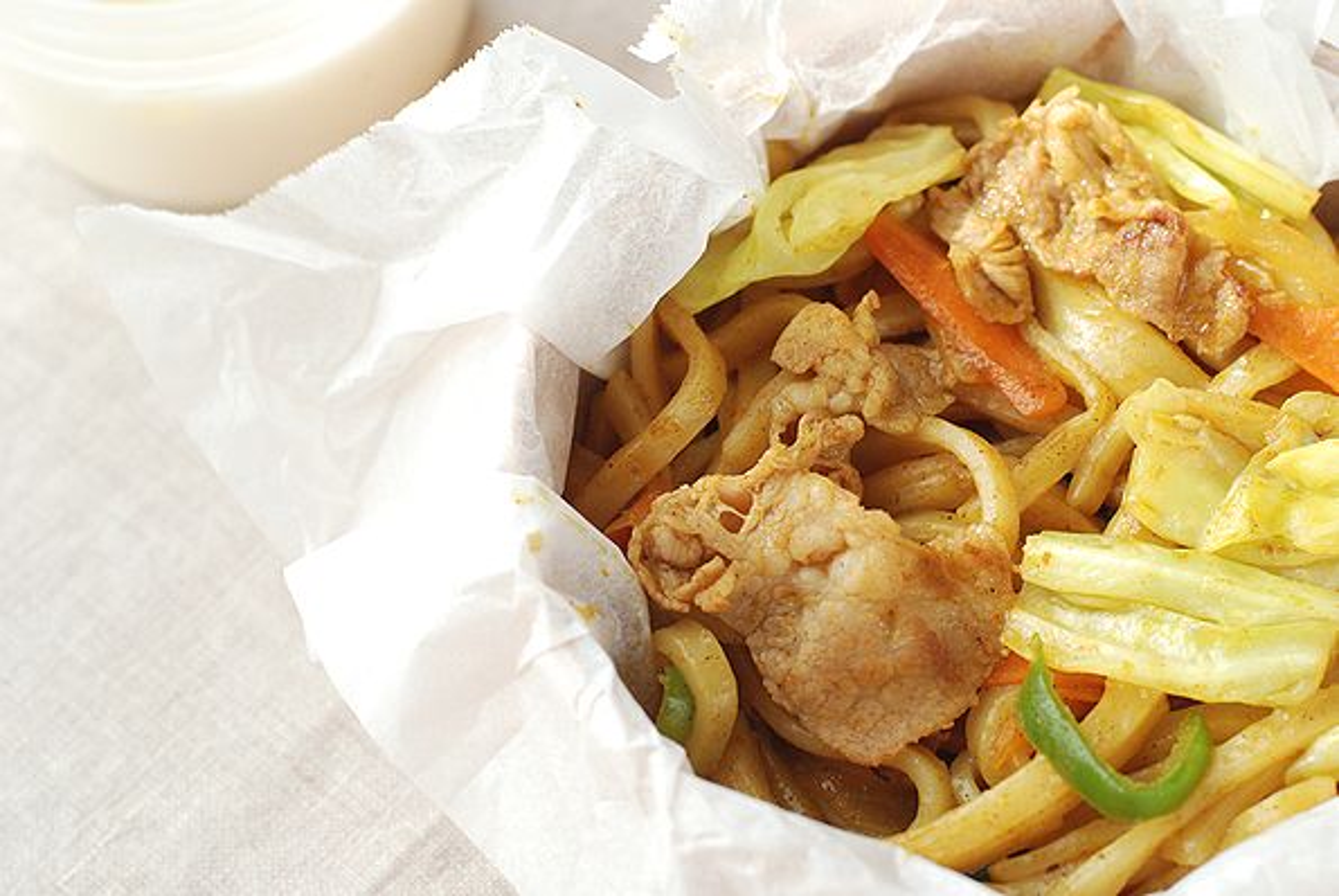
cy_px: 448
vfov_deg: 18.2
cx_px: 670
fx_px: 2792
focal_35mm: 75
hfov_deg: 27.0
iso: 800
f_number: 6.3
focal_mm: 50
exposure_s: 1/160
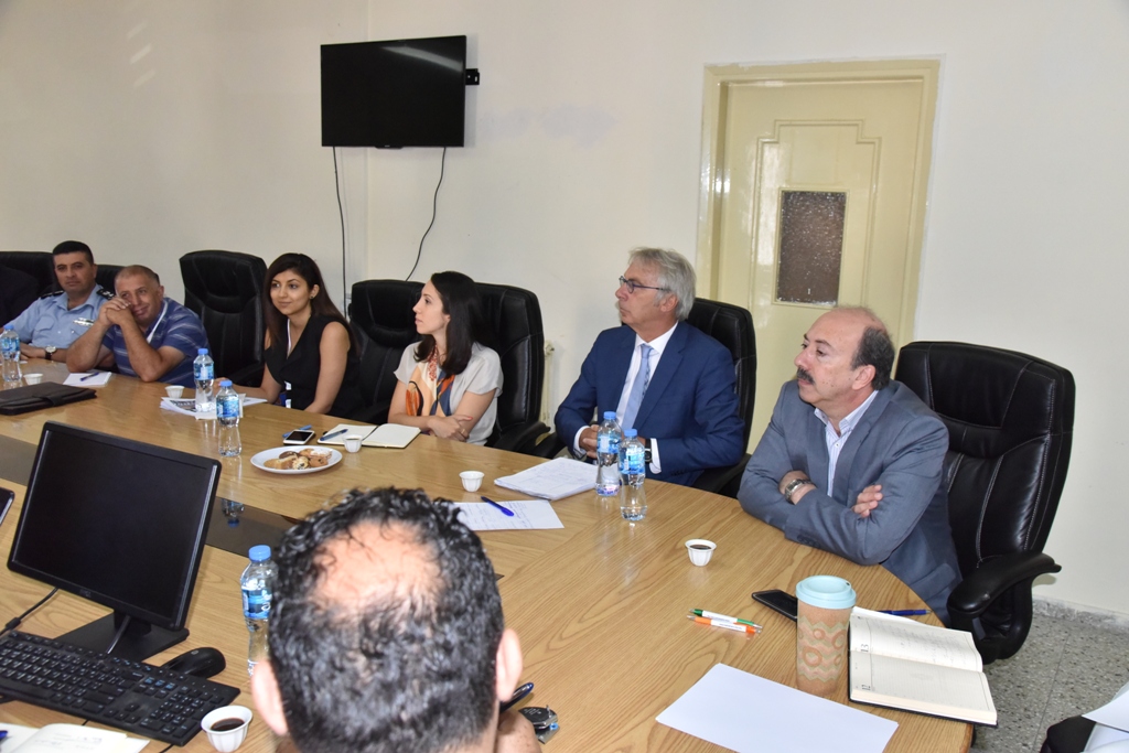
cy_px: 376
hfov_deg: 61.9
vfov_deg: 43.6
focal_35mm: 30
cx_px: 564
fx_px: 941
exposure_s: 1/200
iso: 3200
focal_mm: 30
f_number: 7.1
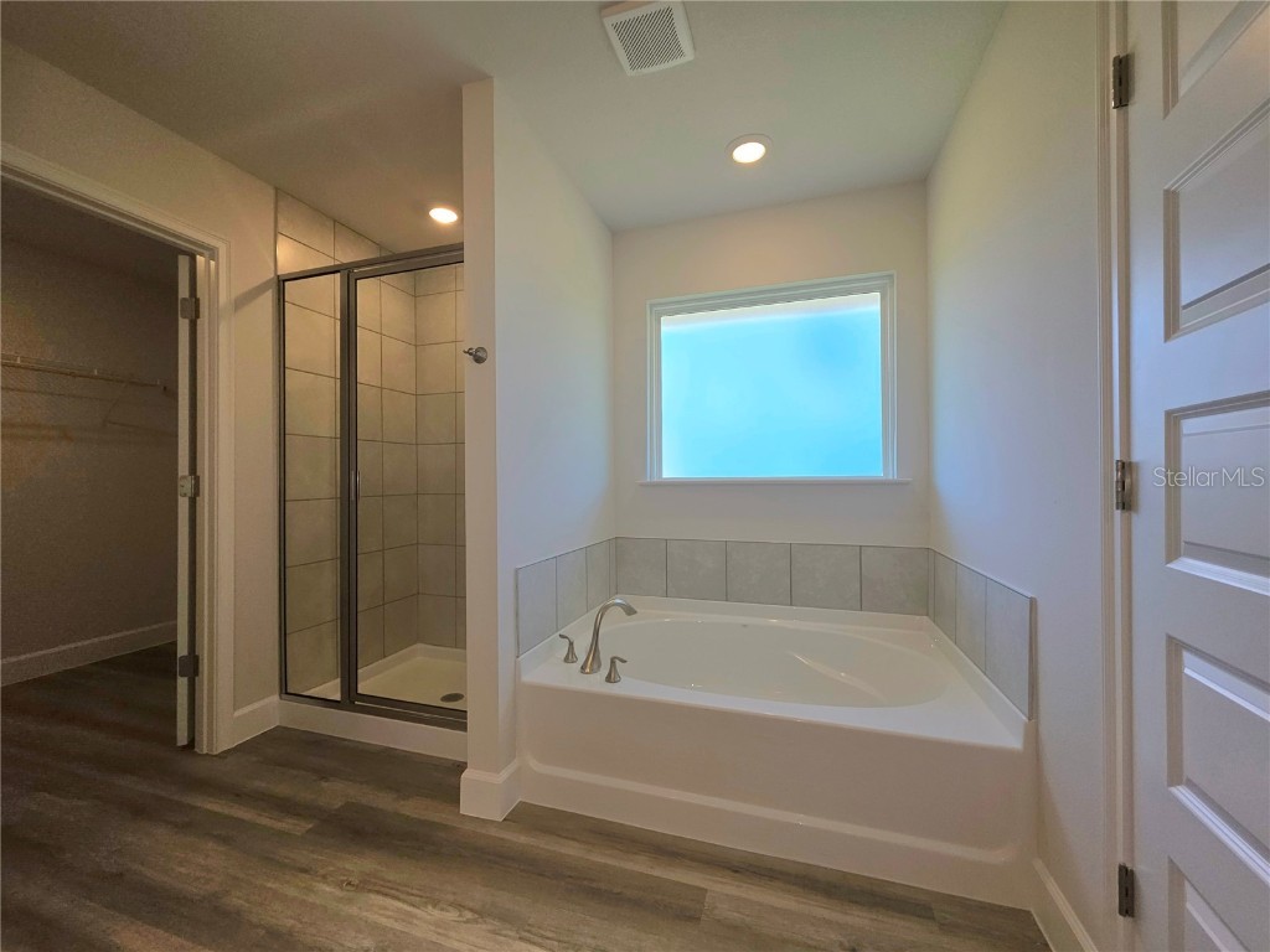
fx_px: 477
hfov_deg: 106.2
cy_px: 476
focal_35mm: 13
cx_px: 635
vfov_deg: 89.9
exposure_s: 1/120
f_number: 1.9
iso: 20
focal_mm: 2.2
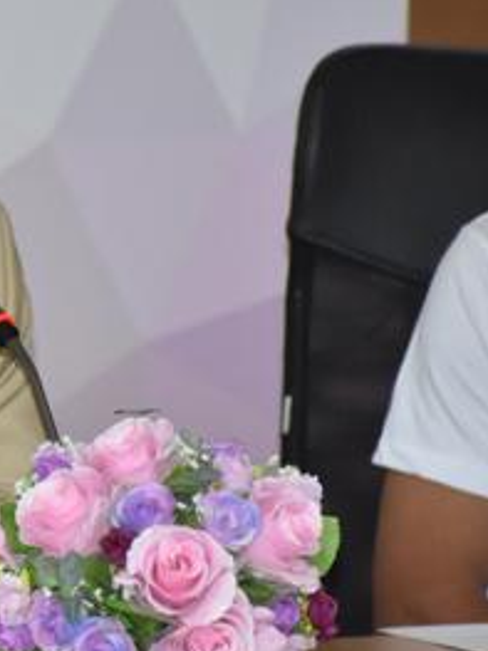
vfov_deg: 4.3
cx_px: -183
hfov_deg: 3.2
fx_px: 8597
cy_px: 360
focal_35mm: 457
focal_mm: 130
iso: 2000
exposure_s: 1/80
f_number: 6.3
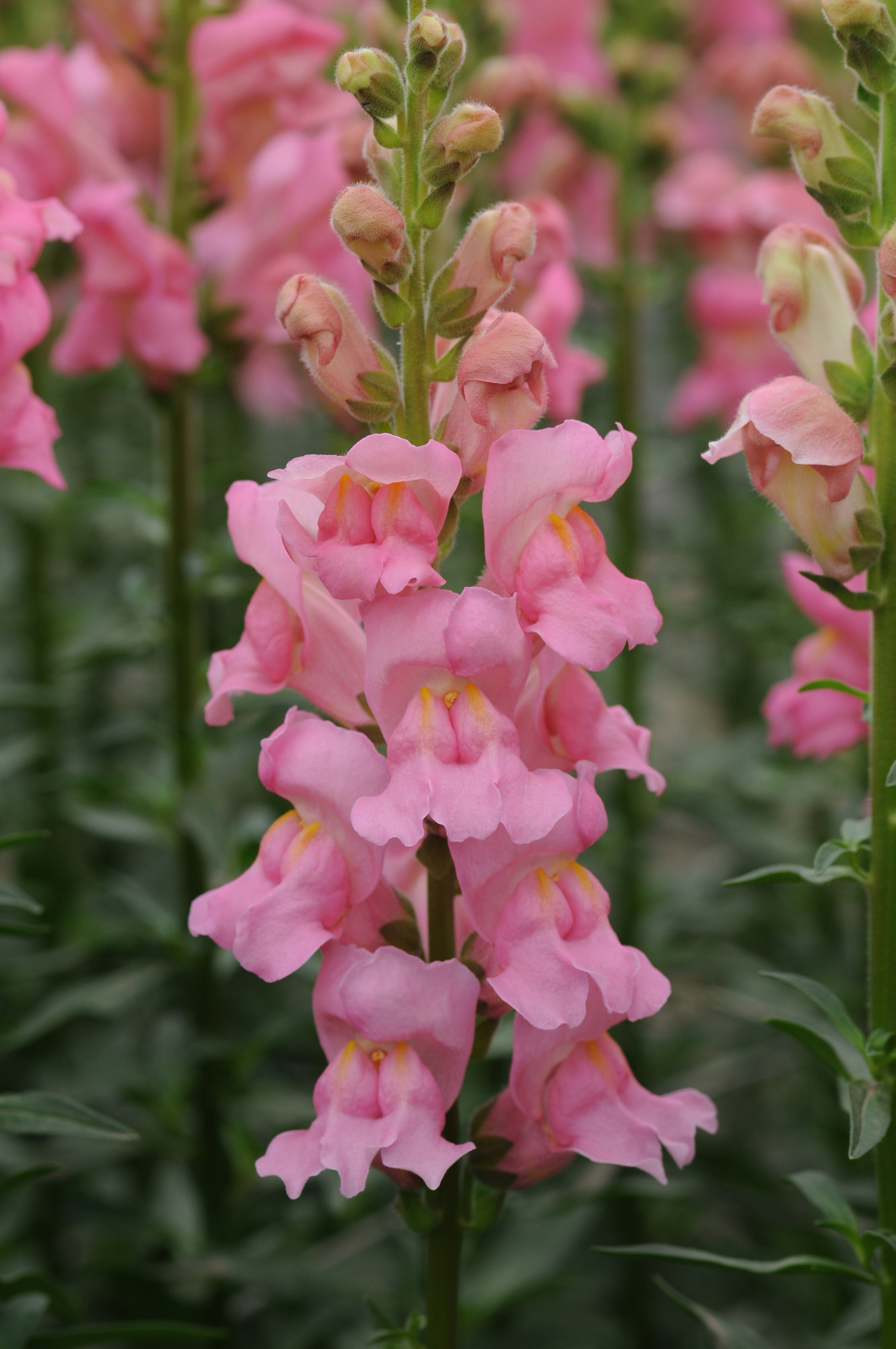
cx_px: 448
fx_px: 5894
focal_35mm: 158
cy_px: 674
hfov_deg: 8.7
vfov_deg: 13.1
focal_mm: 105
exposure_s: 1/100
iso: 200
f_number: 8
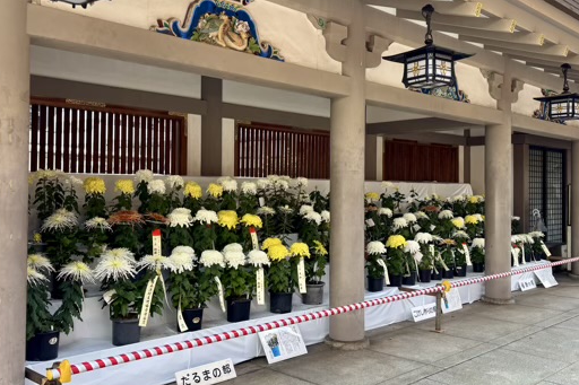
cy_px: 187
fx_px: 595
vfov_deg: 35.9
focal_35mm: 37
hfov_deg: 51.9
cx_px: 306
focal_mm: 5.96
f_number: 1.6
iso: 40
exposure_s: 1/209
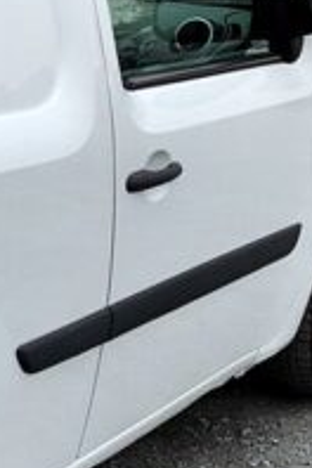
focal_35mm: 101
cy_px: 260
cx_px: -279
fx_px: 1313
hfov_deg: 12.2
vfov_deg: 20.2
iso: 50
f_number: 1.8
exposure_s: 1/596
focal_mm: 5
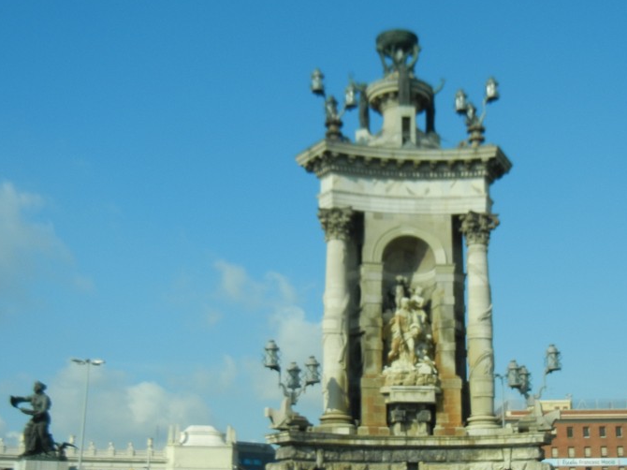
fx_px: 942
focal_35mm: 52
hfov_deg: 36.7
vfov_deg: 27.9
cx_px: 385
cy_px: 288
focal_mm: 6.2
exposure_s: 1/340
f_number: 7.2
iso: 160
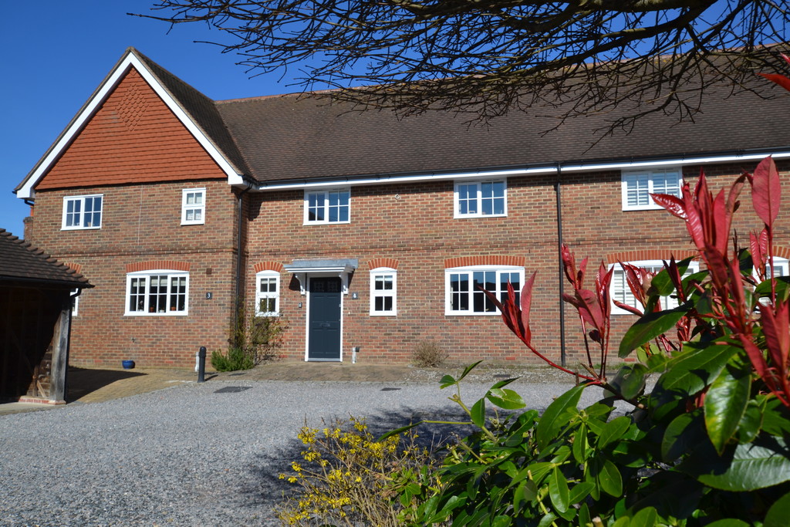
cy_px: 264
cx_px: 395
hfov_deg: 61.9
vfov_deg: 43.6
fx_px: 658
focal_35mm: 30
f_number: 8
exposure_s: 1/250
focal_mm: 20
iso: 100
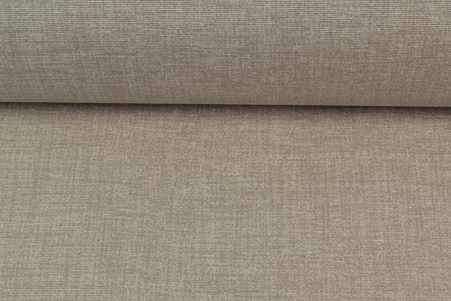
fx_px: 839
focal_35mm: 67
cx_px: 263
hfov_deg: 30.0
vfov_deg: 20.3
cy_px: 184
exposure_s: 1/13
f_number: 9
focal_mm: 26
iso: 100
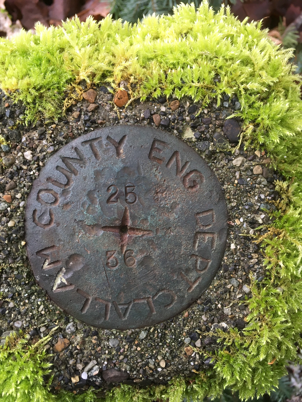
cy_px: 201
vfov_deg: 61.7
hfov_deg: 48.2
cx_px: 151
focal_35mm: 29
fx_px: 337
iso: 64
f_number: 2.2
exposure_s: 1/30
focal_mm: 4.15
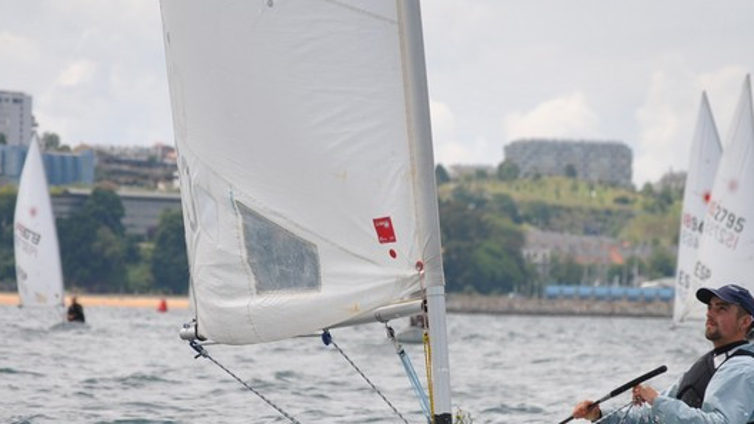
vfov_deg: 3.8
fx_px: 6434
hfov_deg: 6.7
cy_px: 281
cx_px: 394
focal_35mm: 322
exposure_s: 1/500
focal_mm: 135
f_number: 5.6
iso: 100
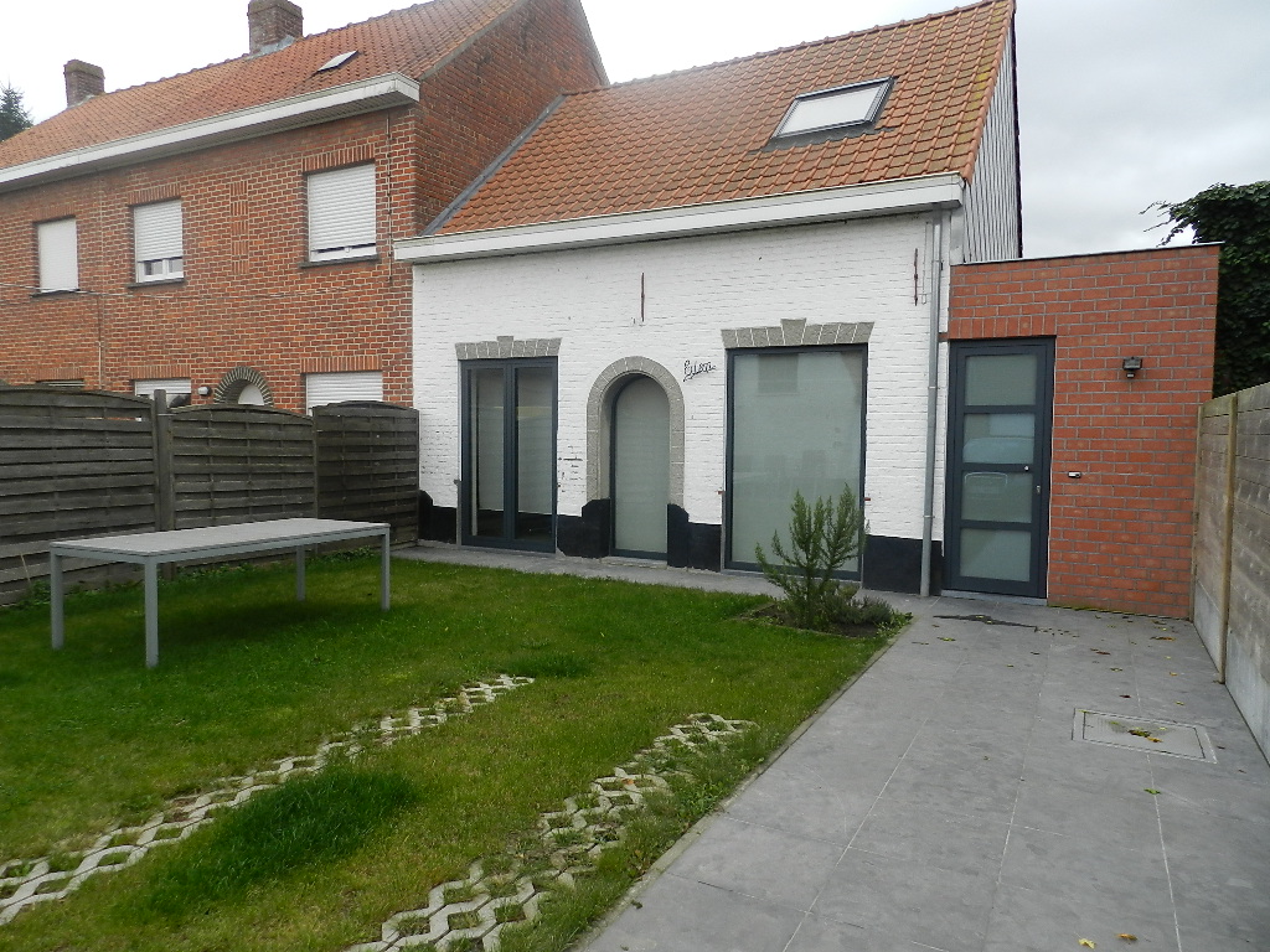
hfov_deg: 73.9
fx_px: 844
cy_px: 476
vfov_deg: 58.9
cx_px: 635
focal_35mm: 23
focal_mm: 4
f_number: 3.4
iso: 160
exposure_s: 1/200
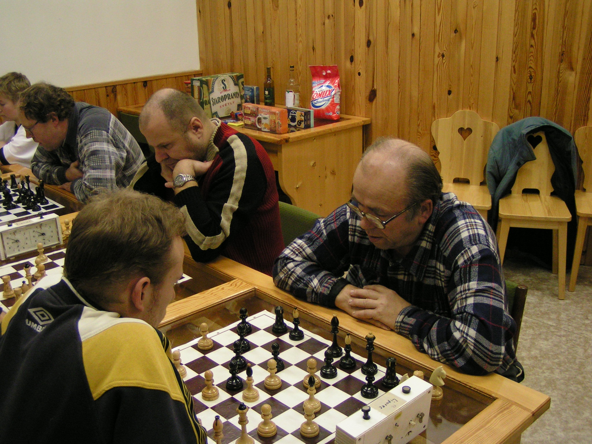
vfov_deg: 37.7
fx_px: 650
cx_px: 296
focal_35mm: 38
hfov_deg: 49.0
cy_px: 222
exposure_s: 1/30
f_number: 2.8
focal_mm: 5.8
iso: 200
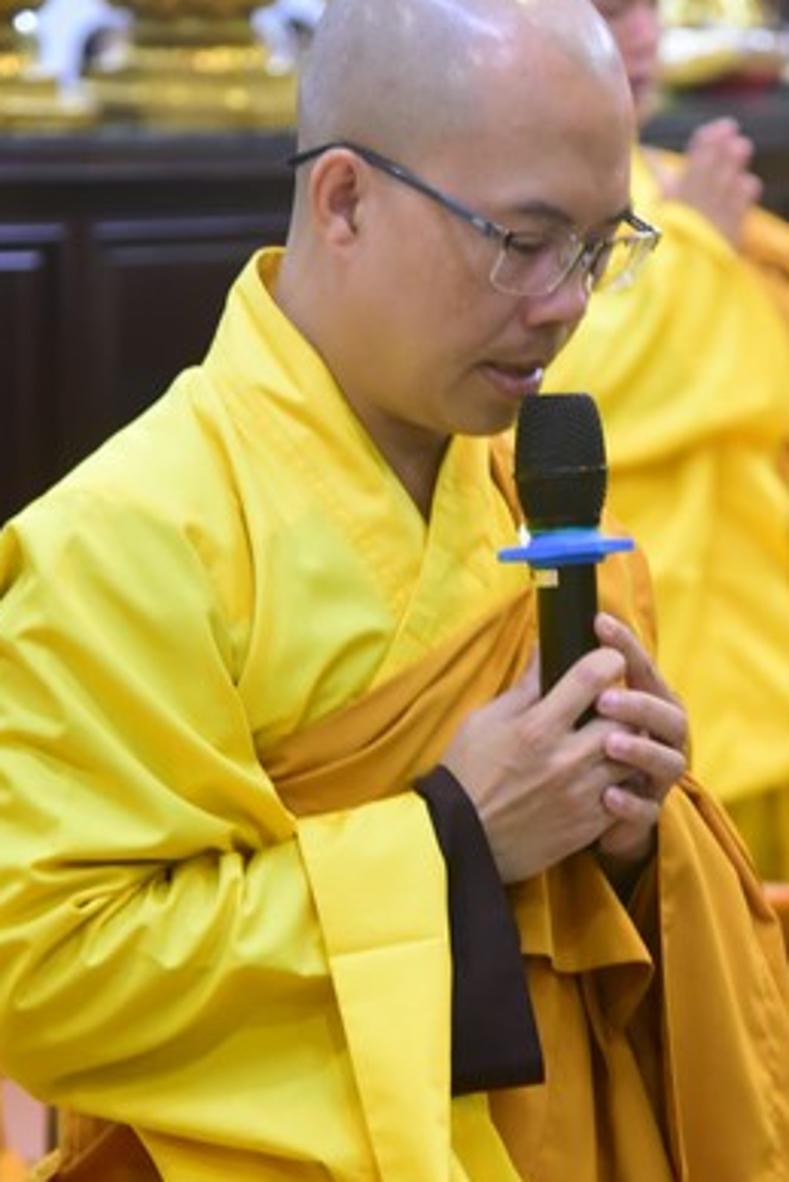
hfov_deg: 8.9
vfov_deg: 13.3
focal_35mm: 154
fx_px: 5058
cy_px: 774
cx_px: 448
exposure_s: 1/30
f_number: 4.5
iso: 3200
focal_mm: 92
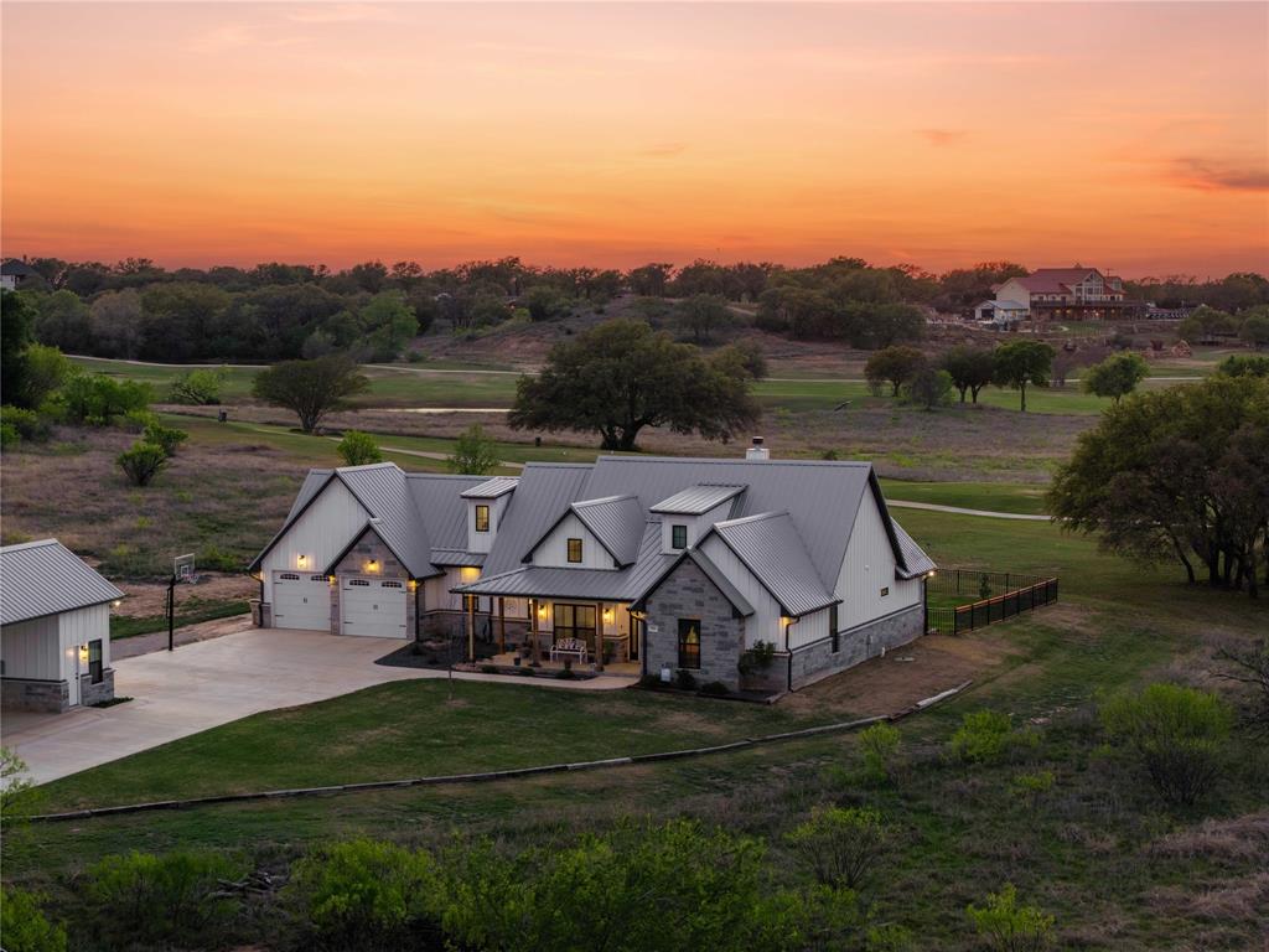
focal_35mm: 70
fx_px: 2566
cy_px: 476
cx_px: 634
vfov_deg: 21.0
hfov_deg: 27.8
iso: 100
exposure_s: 1/60
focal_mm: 19.35
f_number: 2.8
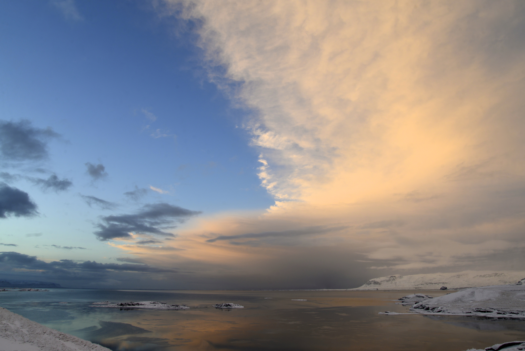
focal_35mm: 24
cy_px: 176
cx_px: 262
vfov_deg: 53.2
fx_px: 350
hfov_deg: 73.7
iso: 200
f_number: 11
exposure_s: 1/125
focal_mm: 24
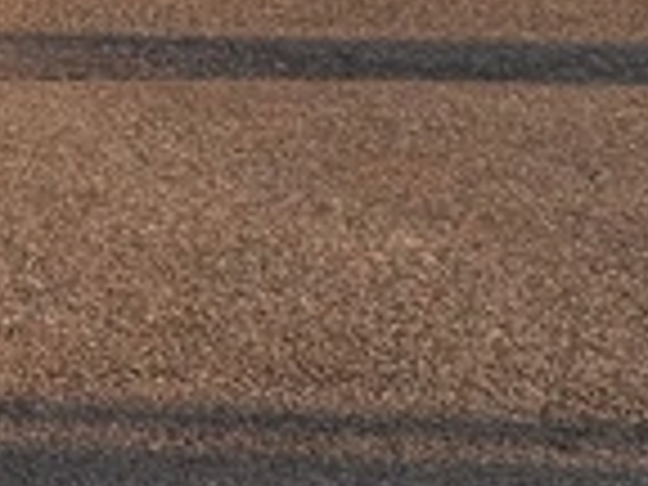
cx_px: -855
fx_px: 4493
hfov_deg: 7.7
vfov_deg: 6.0
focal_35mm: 240
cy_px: -554
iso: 64
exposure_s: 1/314
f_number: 1.78
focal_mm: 6.76
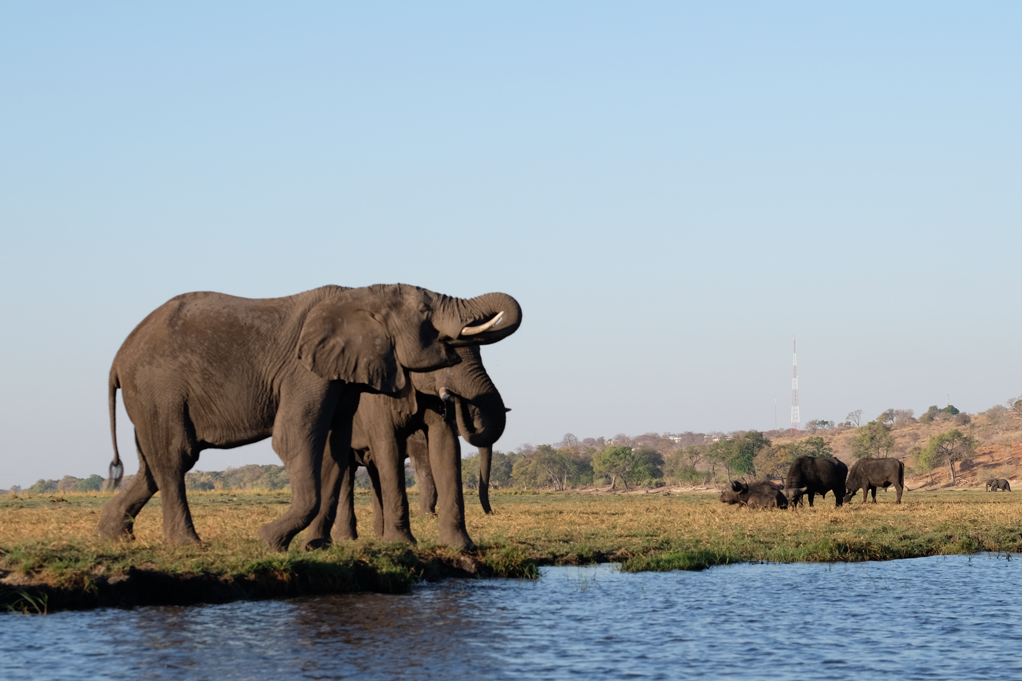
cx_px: 574
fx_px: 3179
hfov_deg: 18.3
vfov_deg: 12.2
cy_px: 423
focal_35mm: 112
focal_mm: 58.7
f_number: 5.6
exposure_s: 1/340
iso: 200
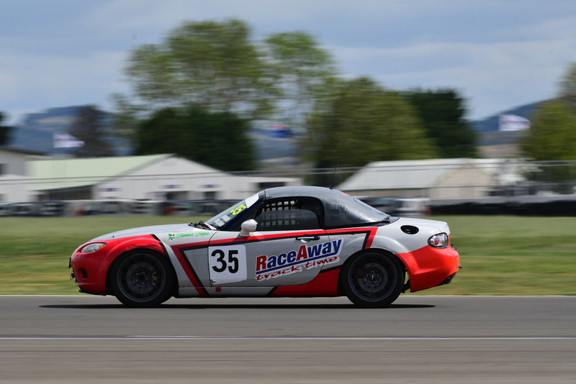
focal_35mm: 330
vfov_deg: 4.2
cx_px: 288
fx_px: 5282
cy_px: 192
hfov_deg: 6.2
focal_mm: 220
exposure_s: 1/200
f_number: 11
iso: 100
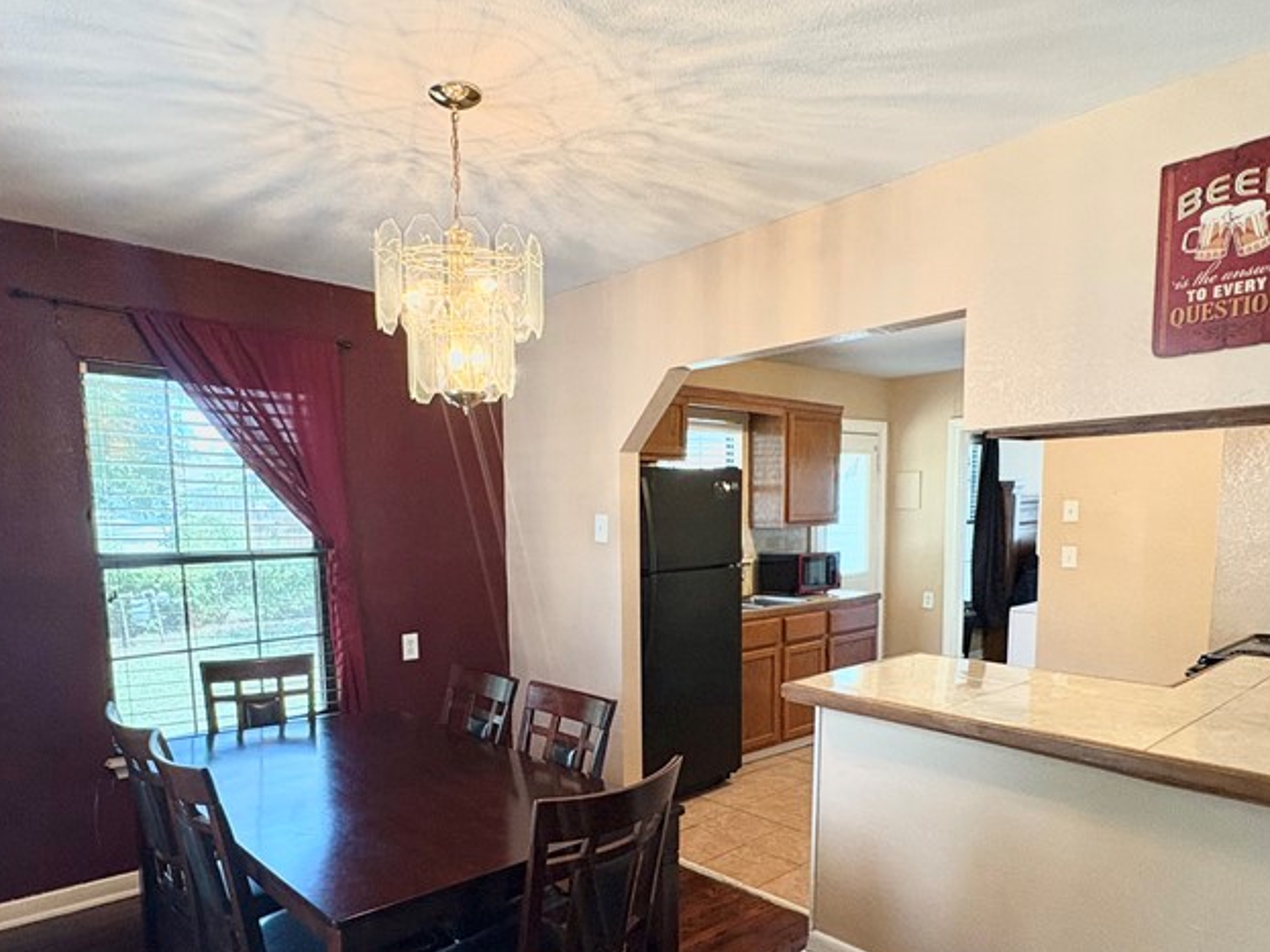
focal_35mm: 23
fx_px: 844
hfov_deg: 73.9
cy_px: 618
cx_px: 595
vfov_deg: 57.8
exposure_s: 1/120
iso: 400
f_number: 2.2
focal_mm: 2.22
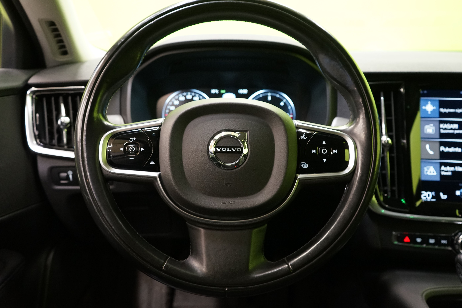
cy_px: 154
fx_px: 398
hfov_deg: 60.3
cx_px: 231
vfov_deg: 42.3
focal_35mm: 31
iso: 2500
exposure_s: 1/15
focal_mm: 31
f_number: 5
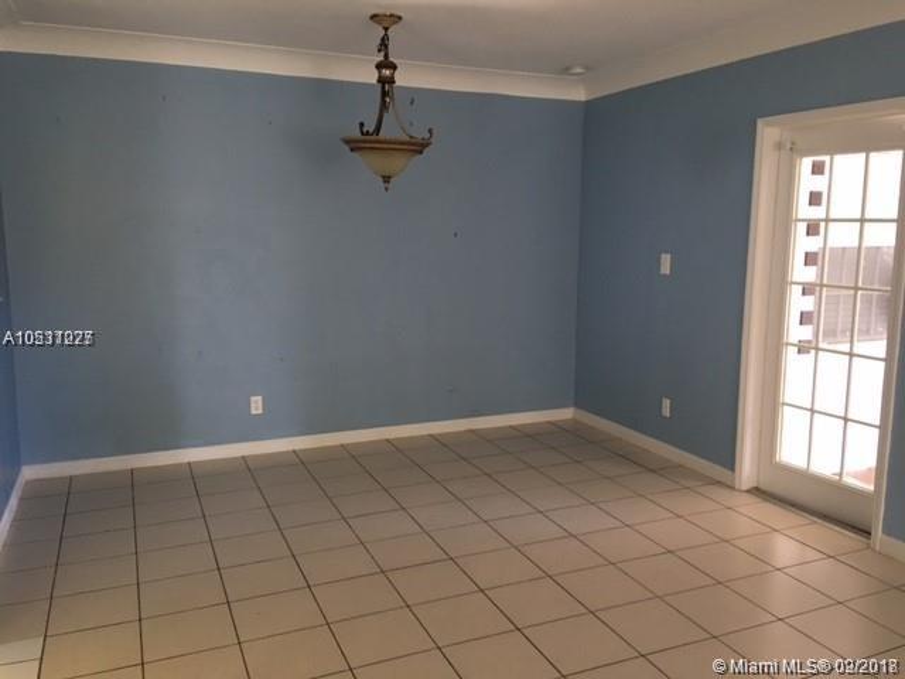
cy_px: 340
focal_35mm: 29
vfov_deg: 48.2
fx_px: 758
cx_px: 452
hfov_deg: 61.7
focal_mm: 4.15
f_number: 2.2
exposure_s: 1/15
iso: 64
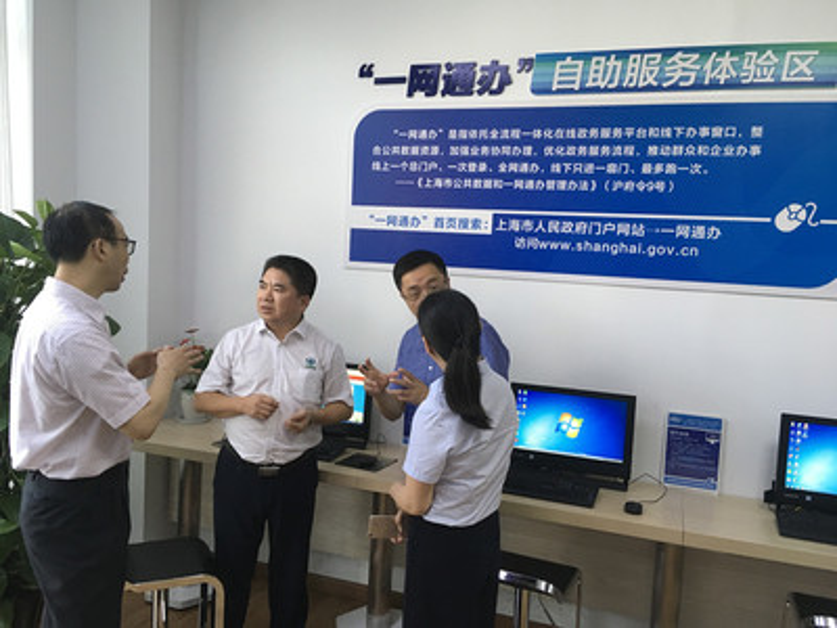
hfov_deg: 61.7
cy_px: 314
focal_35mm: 29
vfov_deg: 48.2
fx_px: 701
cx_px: 418
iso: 50
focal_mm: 4.15
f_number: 2.2
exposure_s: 1/33
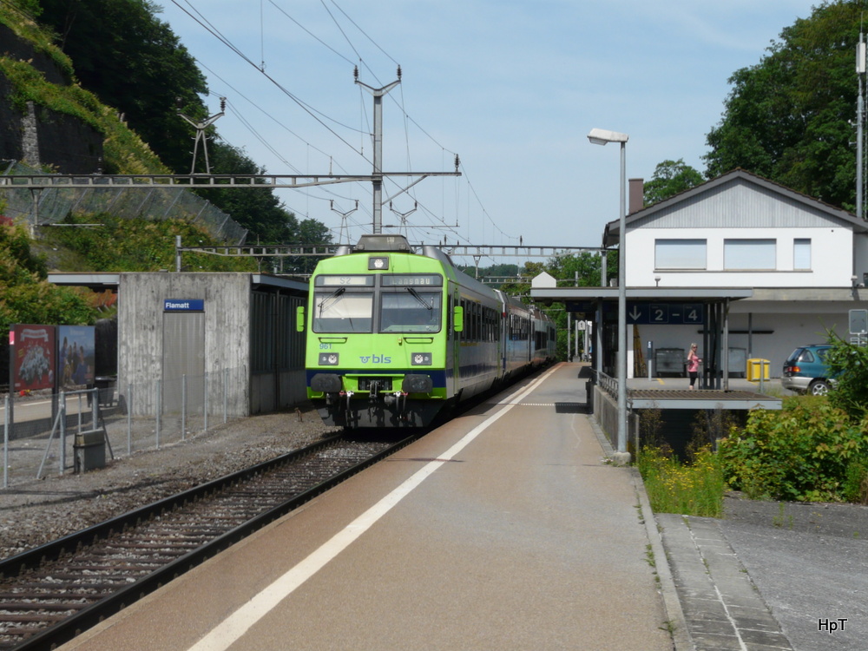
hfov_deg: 26.7
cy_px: 326
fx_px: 1830
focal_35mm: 73
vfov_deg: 20.2
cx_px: 434
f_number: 6.3
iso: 100
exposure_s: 1/500
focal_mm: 12
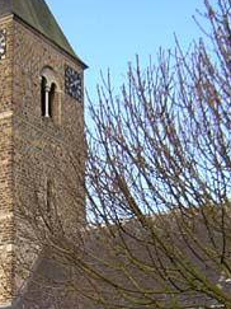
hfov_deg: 16.5
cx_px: 65
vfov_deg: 21.4
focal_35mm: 89
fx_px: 793
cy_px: 294
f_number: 2.6
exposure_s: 1/269
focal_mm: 4.7
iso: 100
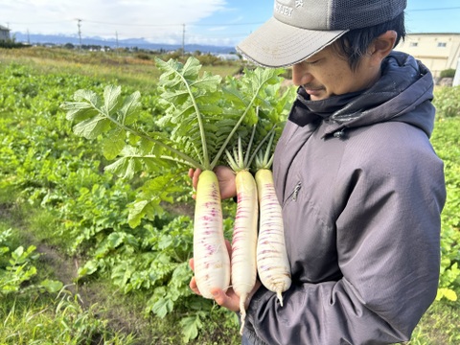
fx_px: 346
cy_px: 172
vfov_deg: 53.1
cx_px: 230
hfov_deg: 67.3
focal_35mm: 26
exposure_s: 1/880
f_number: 1.5
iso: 50
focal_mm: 5.7
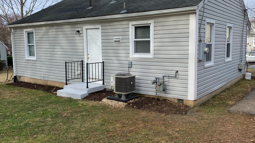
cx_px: 133
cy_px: 71
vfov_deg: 34.7
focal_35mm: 34
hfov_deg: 58.0
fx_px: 230
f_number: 1.8
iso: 25
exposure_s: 1/829
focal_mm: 4.25
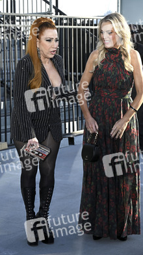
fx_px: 527
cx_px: 77
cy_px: 129
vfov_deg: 27.2
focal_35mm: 78
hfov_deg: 15.5
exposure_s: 1/320
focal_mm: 73
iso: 250
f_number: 8
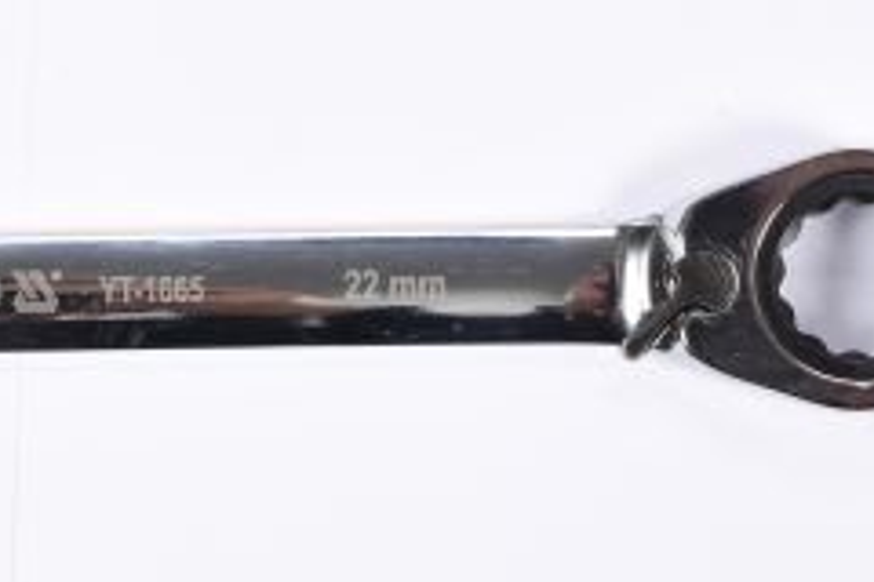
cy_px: 287
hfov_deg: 13.2
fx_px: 3742
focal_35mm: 154
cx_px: 104
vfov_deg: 8.9
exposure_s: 1/125
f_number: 14
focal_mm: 45
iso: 250
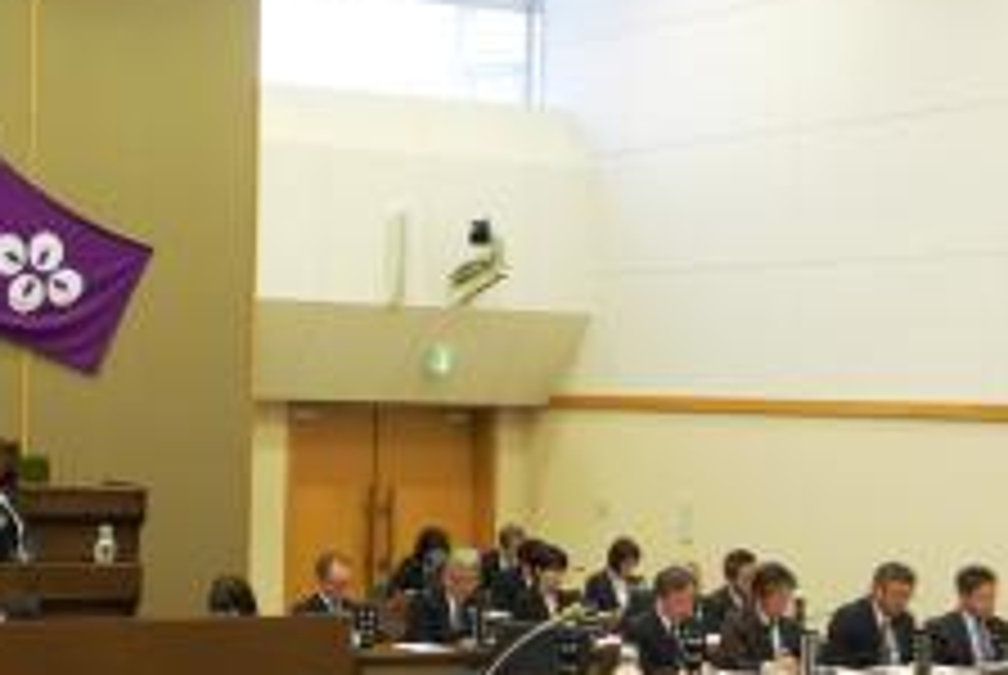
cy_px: 317
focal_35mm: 78
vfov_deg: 17.5
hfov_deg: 24.9
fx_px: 2187
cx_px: 45
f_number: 9
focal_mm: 26
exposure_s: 1/60
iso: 2000
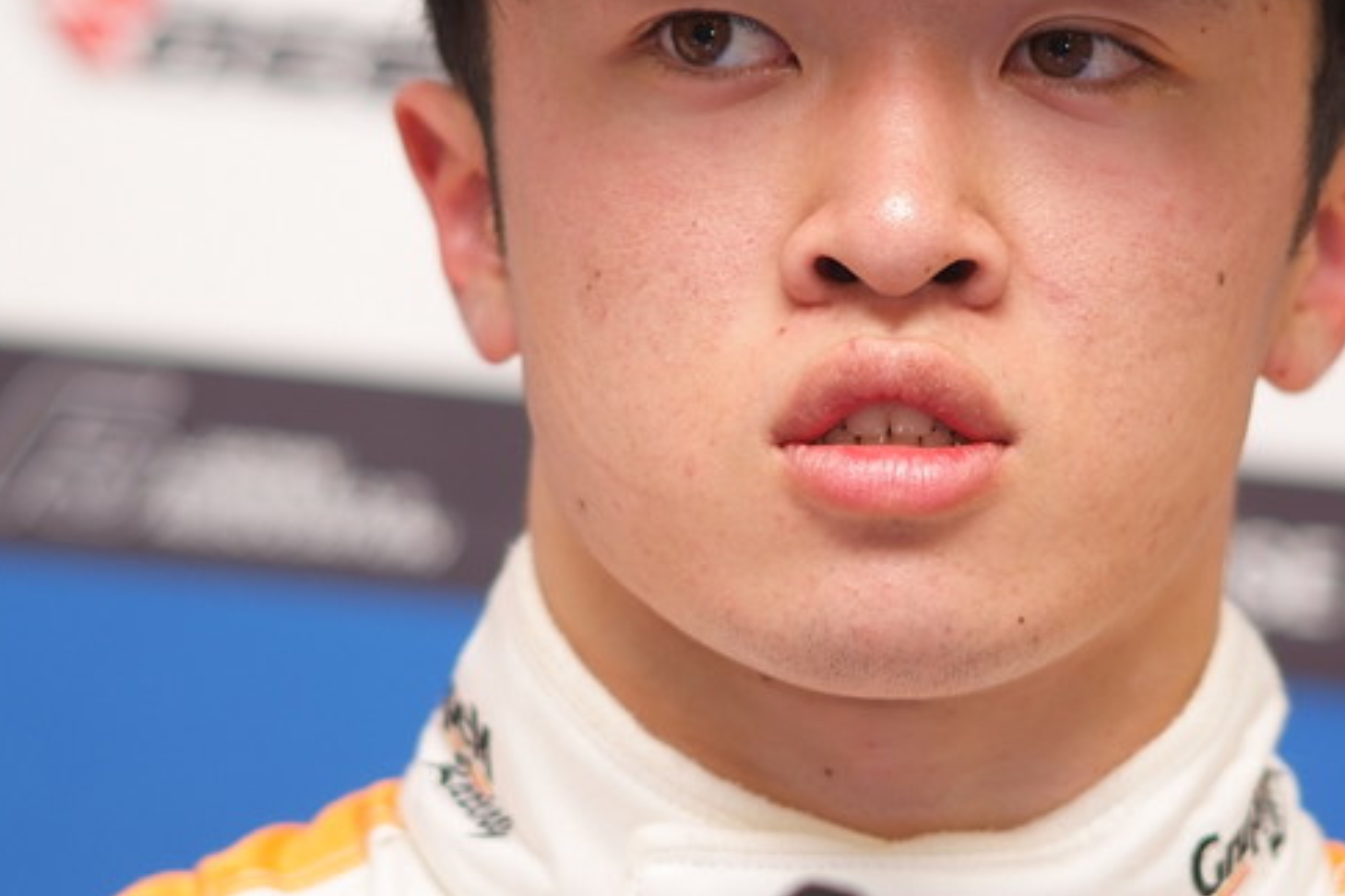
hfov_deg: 5.2
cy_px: 299
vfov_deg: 3.4
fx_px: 14943
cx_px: 869
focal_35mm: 400
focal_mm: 180
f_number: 2.8
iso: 400
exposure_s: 1/250
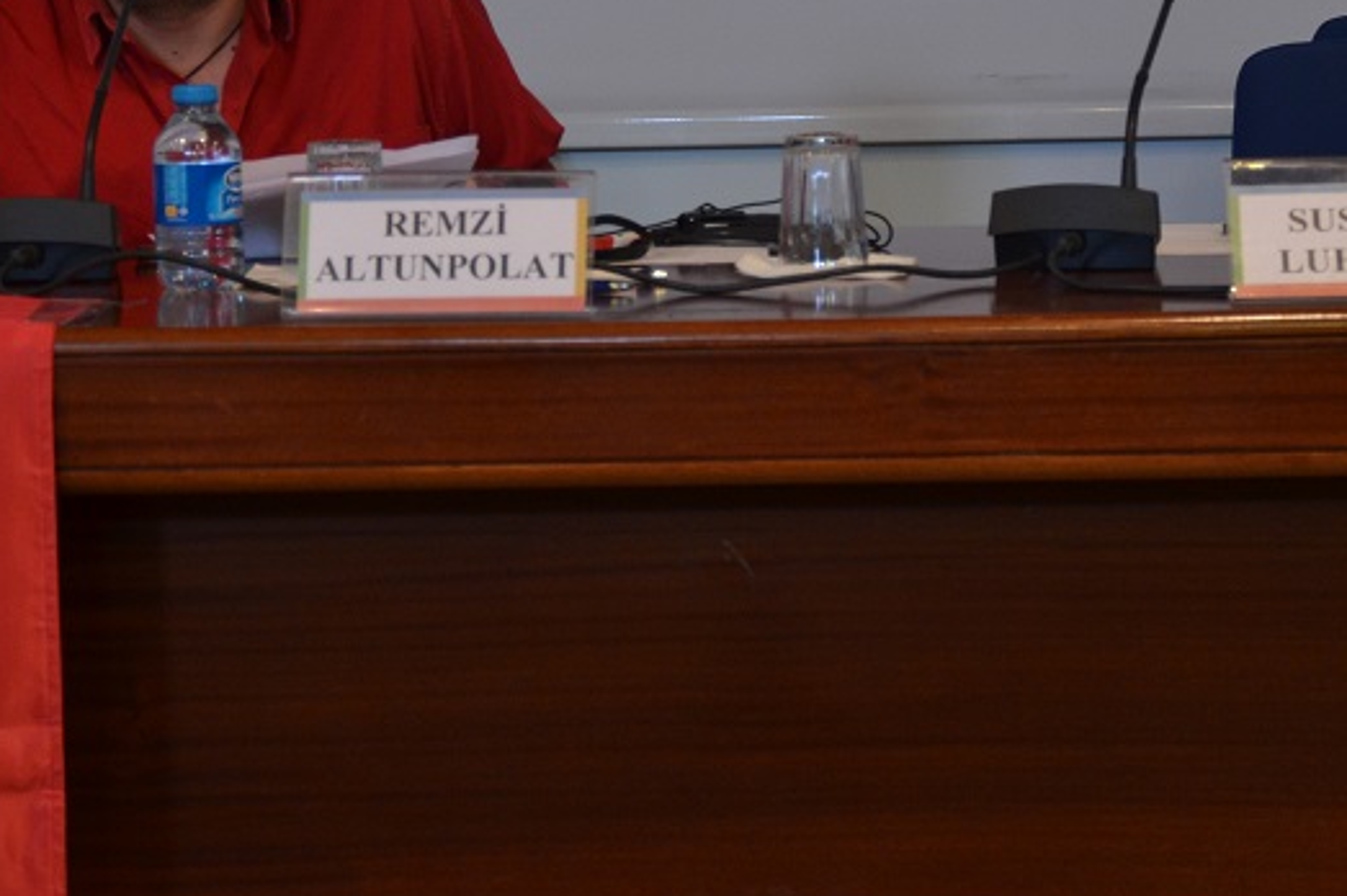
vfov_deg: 10.3
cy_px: 139
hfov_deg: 15.5
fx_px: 4936
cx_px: 641
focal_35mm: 132
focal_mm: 46
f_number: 4.8
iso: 560
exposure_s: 1/15
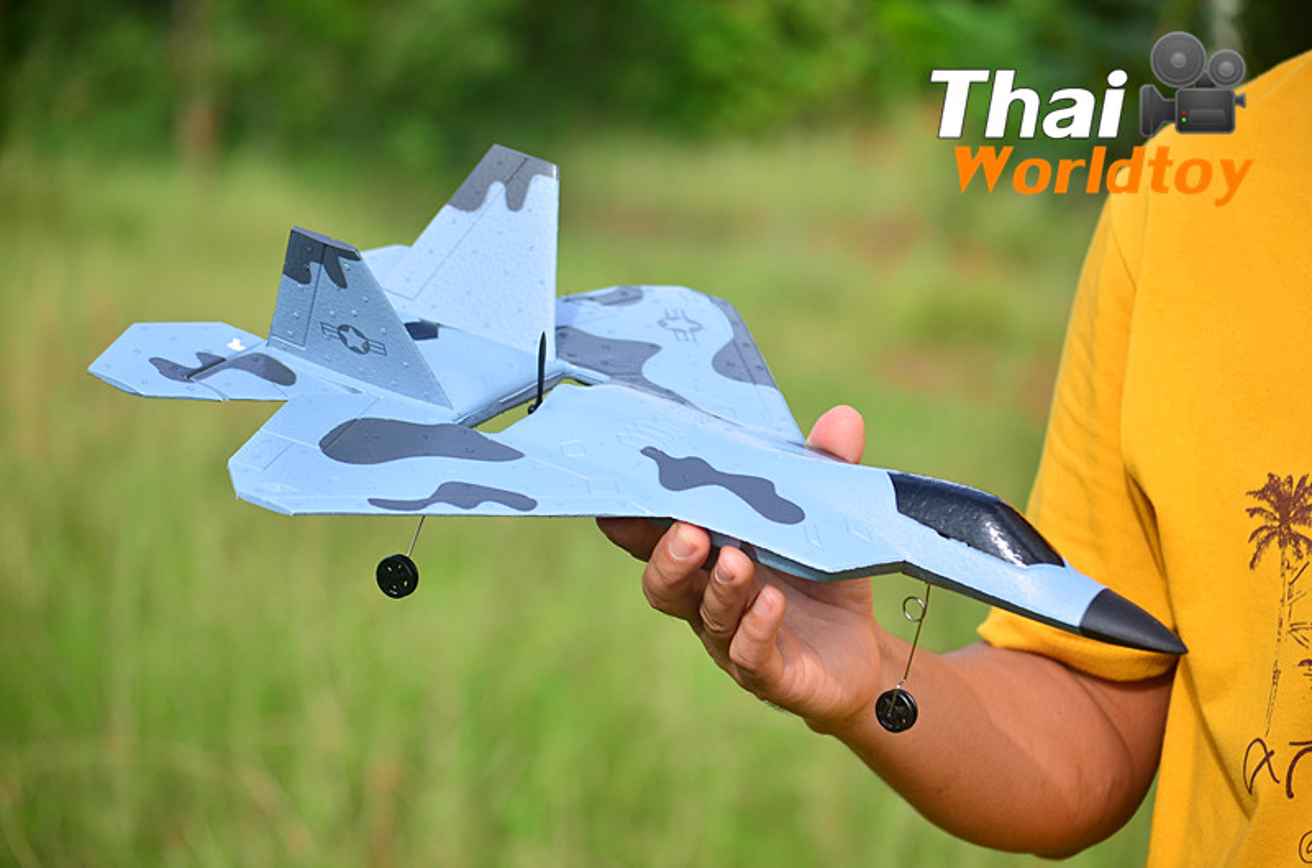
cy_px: 434
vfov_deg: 10.7
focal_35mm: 128
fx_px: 4635
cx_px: 656
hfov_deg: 16.1
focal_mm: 85
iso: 100
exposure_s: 1/400
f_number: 5
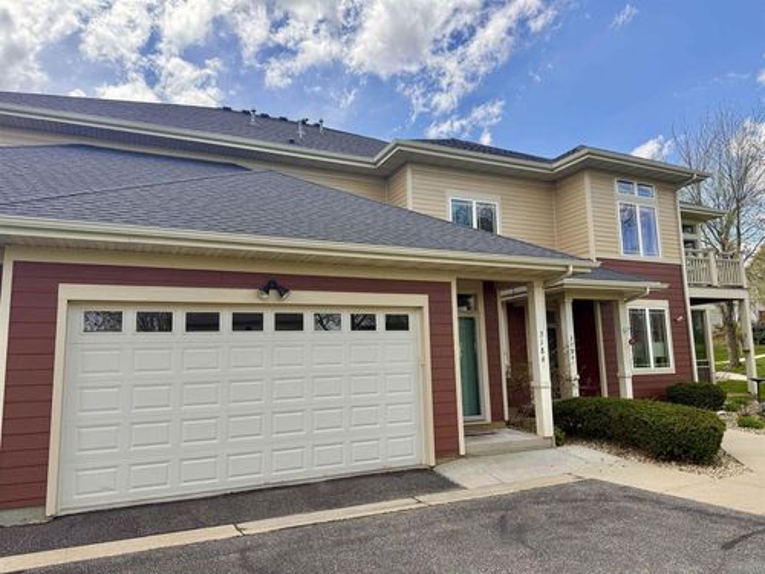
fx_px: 530
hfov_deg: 71.6
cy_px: 287
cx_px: 382
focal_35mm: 24
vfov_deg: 56.8
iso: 100
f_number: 1.78
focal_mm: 6.76
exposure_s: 1/3953
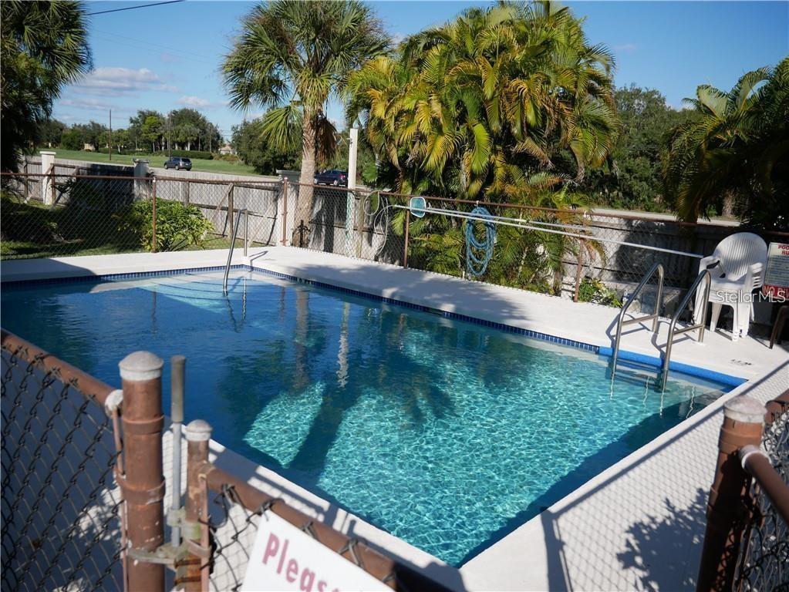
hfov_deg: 59.9
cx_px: 394
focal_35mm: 30
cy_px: 296
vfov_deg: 46.8
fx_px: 684
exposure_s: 1/2500
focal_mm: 15
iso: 200
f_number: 3.7
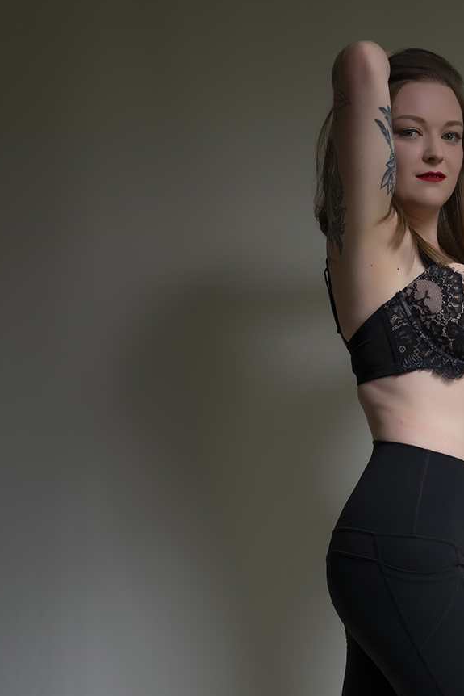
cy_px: 585
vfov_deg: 30.0
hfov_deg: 20.5
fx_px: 1256
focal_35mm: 65
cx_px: 408
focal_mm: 35
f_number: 4
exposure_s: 1/200
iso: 50
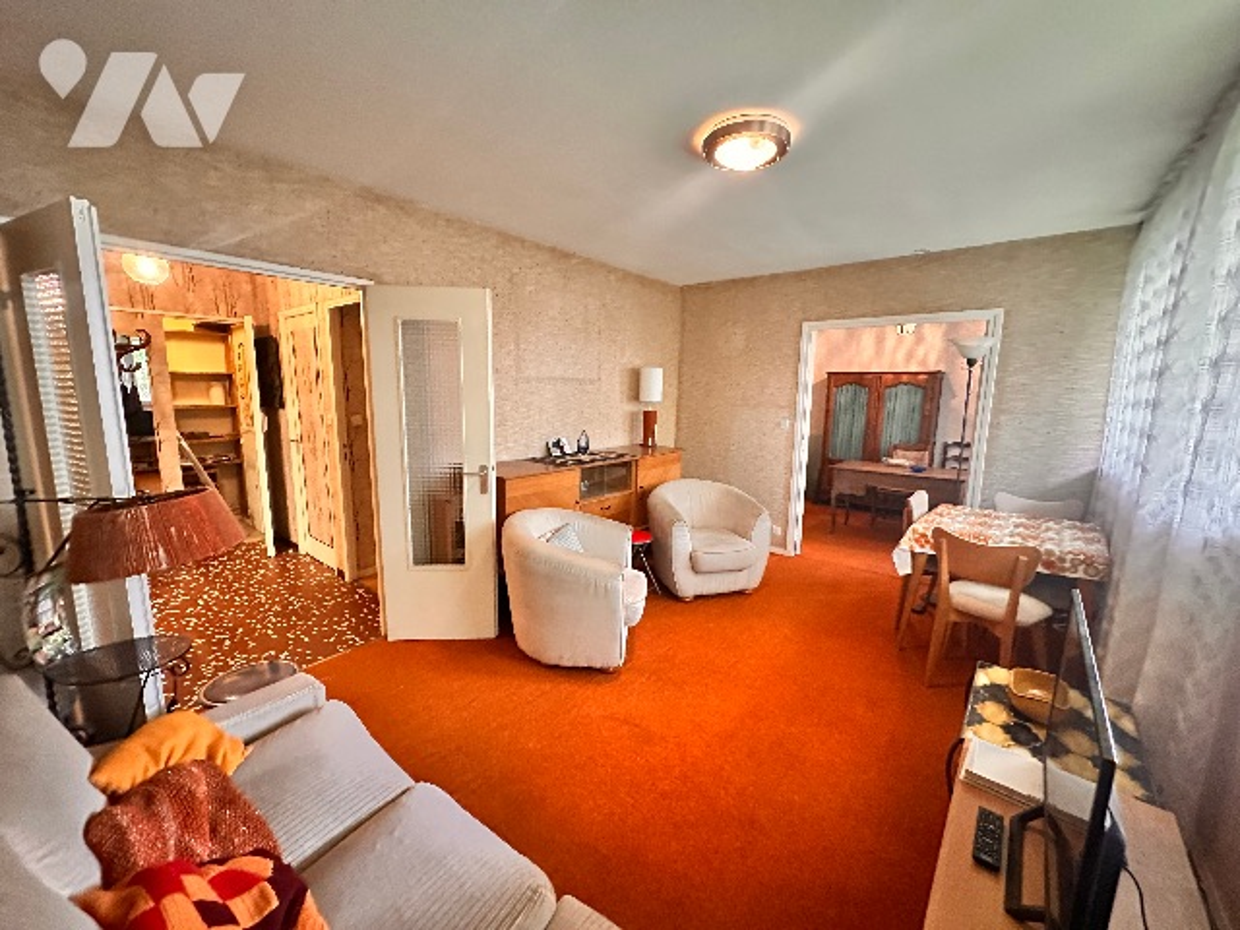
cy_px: 465
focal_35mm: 14
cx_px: 620
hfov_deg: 102.1
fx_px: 502
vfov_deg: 85.7
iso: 1250
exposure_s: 1/50
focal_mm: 2.22
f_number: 2.2
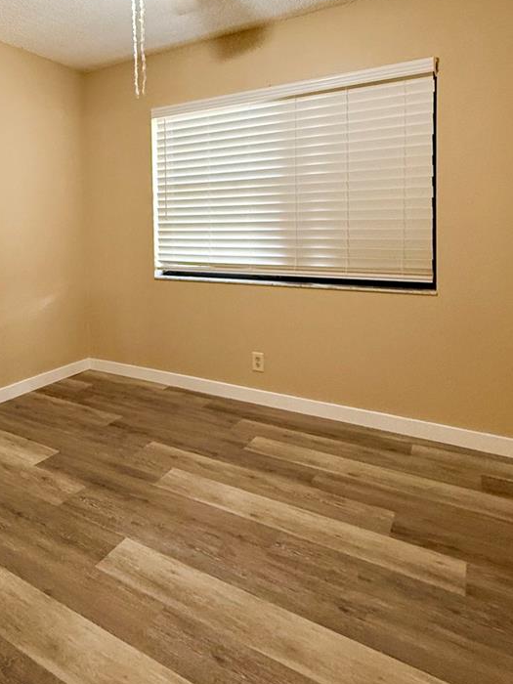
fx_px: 474
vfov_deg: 70.1
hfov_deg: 55.4
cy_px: 243
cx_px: 164
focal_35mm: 24
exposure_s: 1/60
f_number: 2.2
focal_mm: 2.22
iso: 400
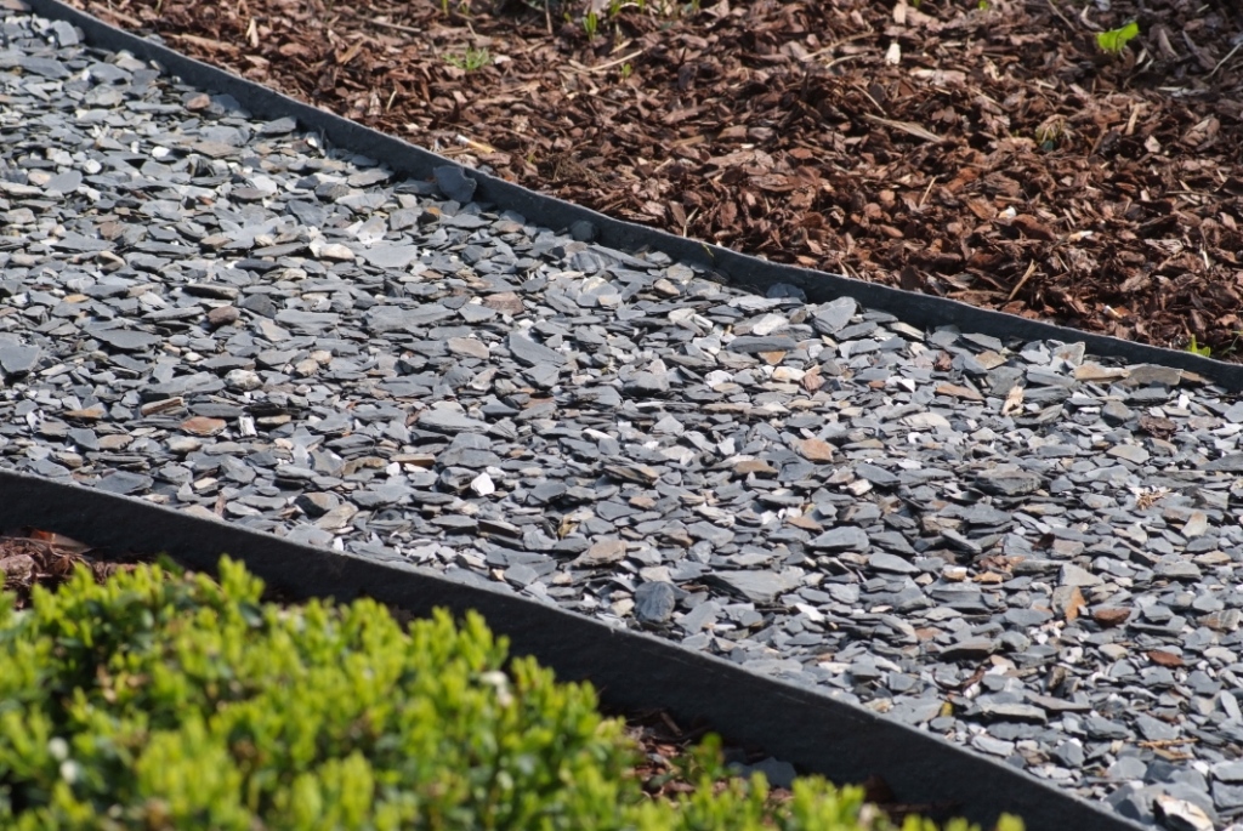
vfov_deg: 8.7
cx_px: 622
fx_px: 5461
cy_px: 416
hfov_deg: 13.0
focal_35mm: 158
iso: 640
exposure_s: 1/640
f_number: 8
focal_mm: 105
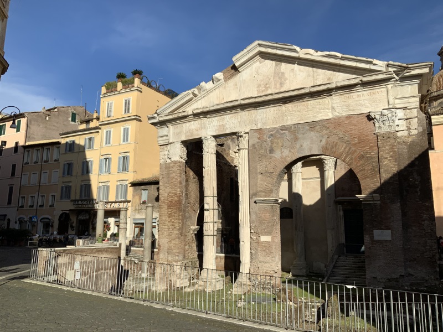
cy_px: 166
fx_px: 371
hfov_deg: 61.7
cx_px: 222
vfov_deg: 48.2
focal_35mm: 29
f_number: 1.8
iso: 20
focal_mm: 3
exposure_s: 1/3322
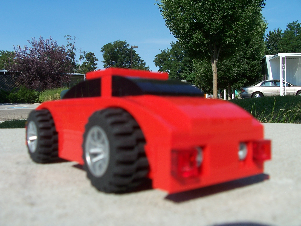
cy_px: 113
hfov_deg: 52.6
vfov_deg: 40.7
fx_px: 304
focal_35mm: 35
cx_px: 150
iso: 80
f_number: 4
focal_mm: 6
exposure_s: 1/750
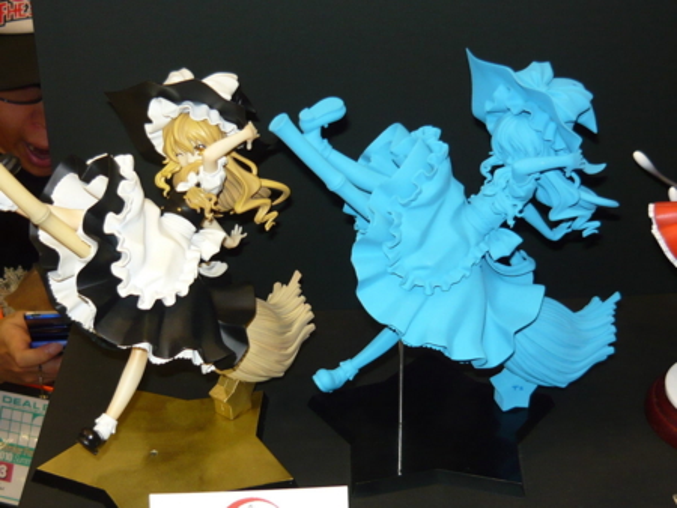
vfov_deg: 27.5
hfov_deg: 36.2
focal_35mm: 53
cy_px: 254
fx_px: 1037
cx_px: 338
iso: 100
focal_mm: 5.5
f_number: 2.8
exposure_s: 1/30
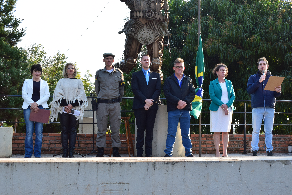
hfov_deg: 42.3
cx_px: 146
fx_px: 377
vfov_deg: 28.9
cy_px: 98
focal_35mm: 46
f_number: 10
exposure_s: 1/200
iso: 400
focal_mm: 31
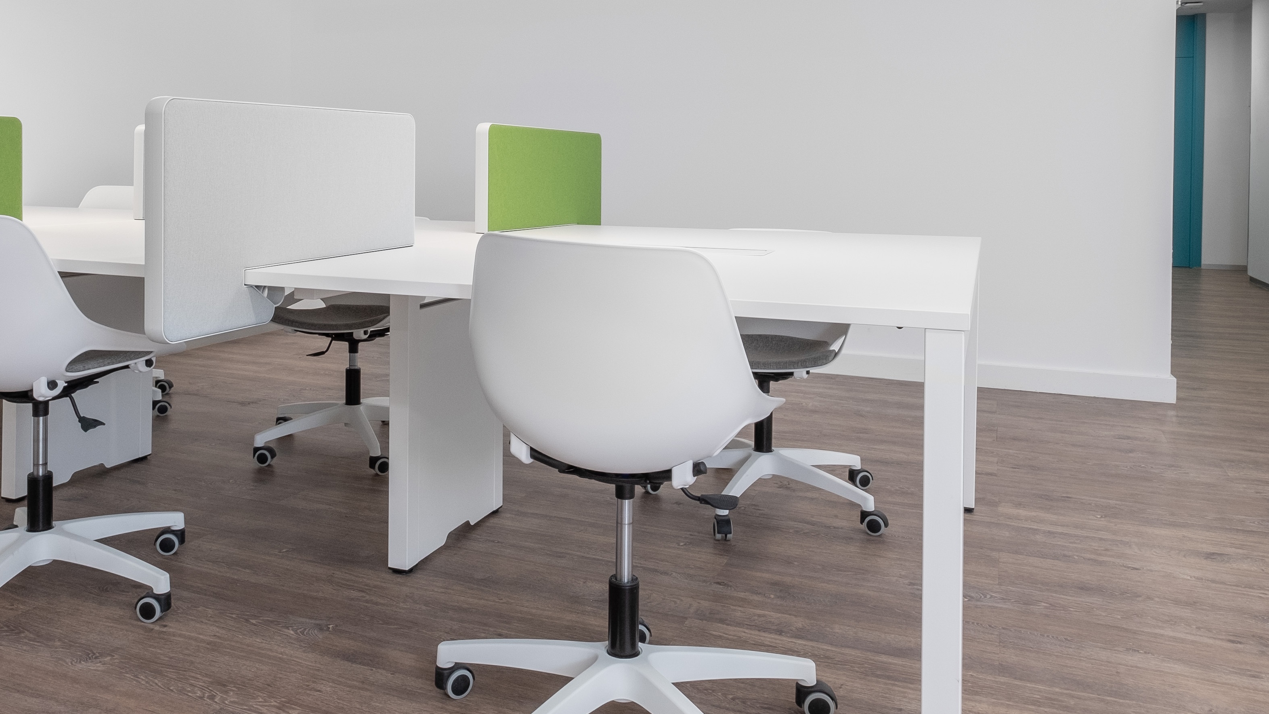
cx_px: 545
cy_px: 160
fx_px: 1009
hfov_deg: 64.0
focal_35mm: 30
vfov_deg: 37.8
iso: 200
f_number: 8
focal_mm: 10
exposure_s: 1/10
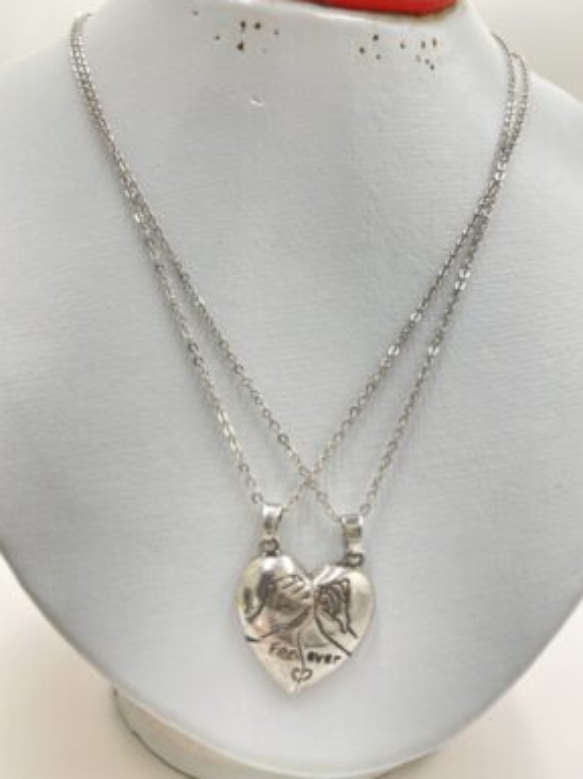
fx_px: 585
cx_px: 294
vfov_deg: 67.4
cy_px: 391
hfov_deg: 53.0
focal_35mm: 26
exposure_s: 1/121
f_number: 1.6
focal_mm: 5.1
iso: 64
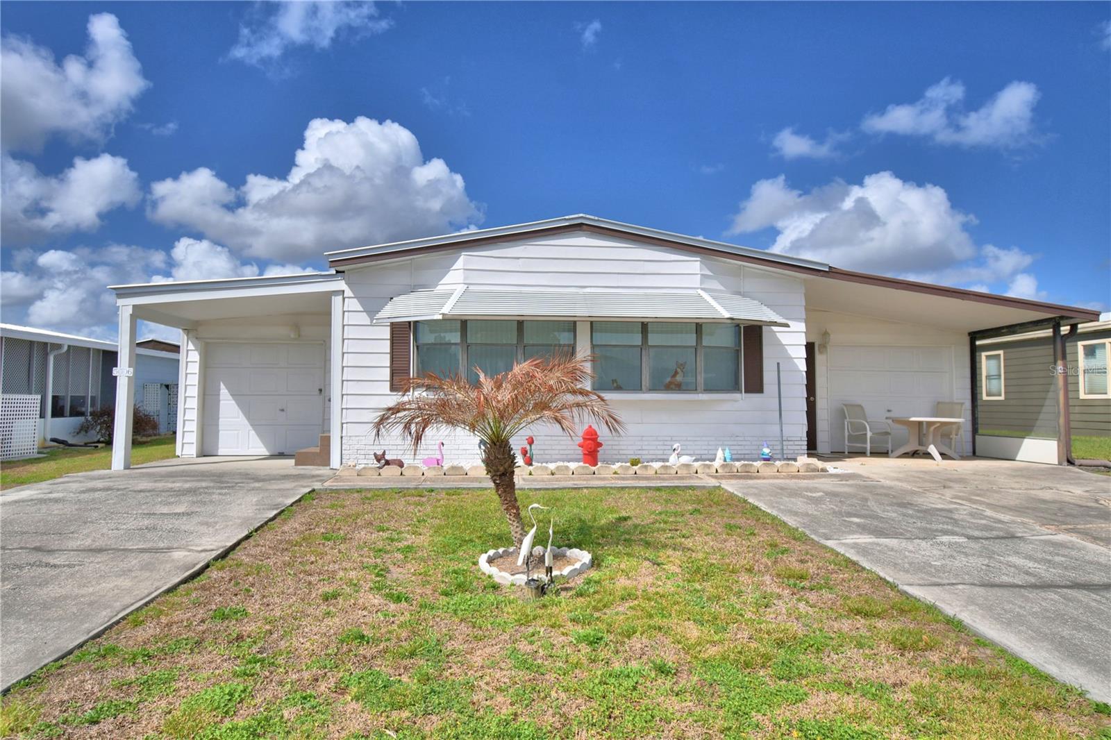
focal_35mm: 21
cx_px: 556
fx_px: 648
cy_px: 370
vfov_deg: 59.5
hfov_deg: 81.2
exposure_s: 1/1600
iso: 100
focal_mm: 14
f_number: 5
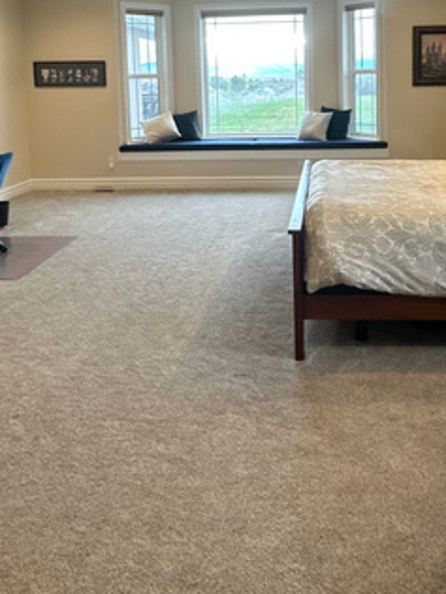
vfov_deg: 50.8
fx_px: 584
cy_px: 122
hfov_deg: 41.4
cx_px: 290
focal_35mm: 34
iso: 320
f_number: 2.2
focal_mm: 2.22
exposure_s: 1/120
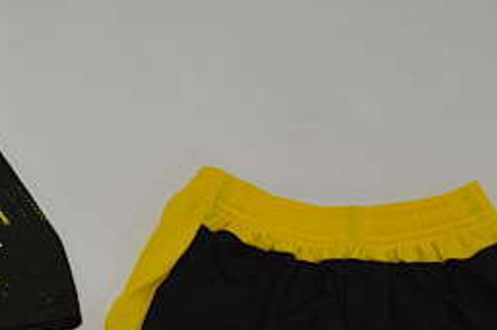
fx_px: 1420
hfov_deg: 19.3
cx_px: 8
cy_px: 417
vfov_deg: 12.9
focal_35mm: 103
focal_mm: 22
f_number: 13
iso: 400
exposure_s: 1/200
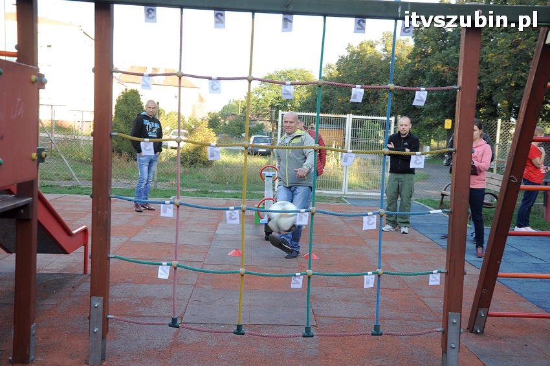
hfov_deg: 49.6
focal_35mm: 39
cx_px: 275
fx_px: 595
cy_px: 183
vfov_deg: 34.1
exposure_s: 1/125
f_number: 5.6
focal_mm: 26
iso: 320
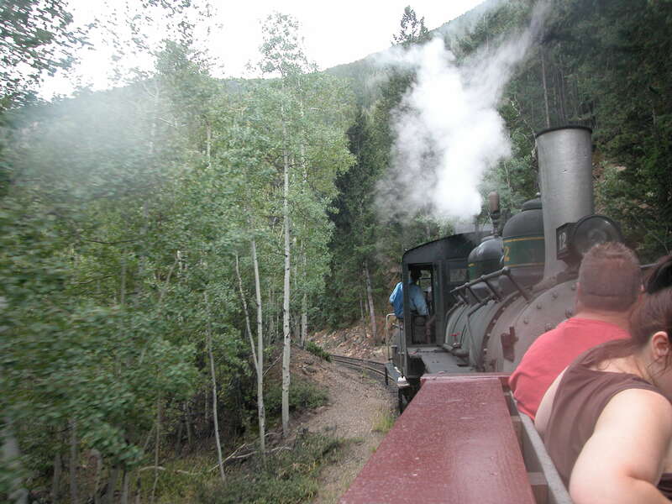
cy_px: 252
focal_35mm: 33
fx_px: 641
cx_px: 336
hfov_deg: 55.4
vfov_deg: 42.9
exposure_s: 1/51.3
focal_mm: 8.3
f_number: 2.9
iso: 100
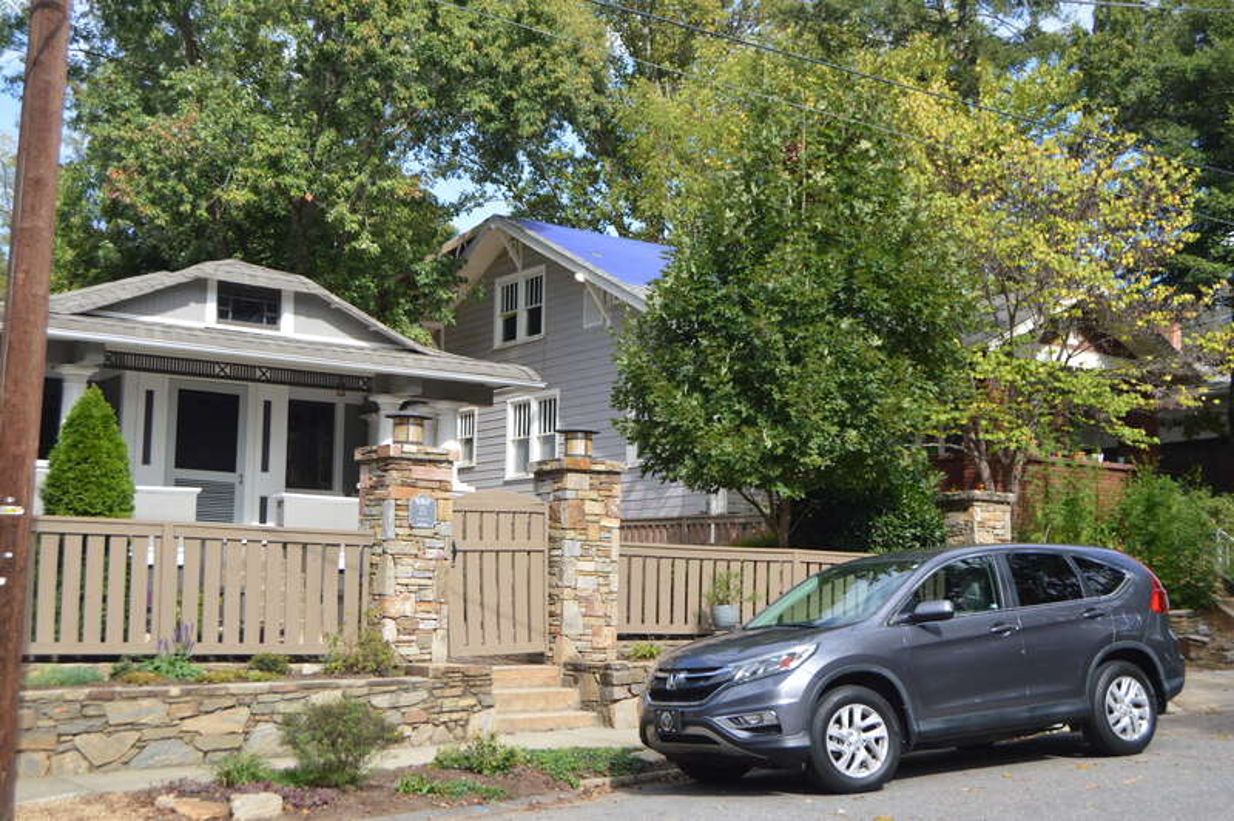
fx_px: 1541
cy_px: 410
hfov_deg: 43.6
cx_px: 617
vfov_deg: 29.8
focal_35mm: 45
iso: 100
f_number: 7.1
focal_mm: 30
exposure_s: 1/200
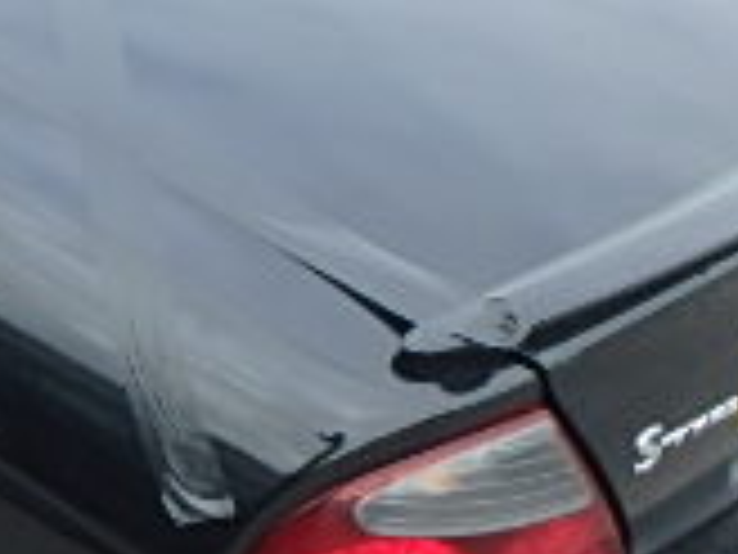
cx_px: -171
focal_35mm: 82
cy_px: 284
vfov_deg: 18.0
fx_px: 1748
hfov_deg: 21.9
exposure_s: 1/200
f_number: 3.5
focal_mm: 3.7
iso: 125
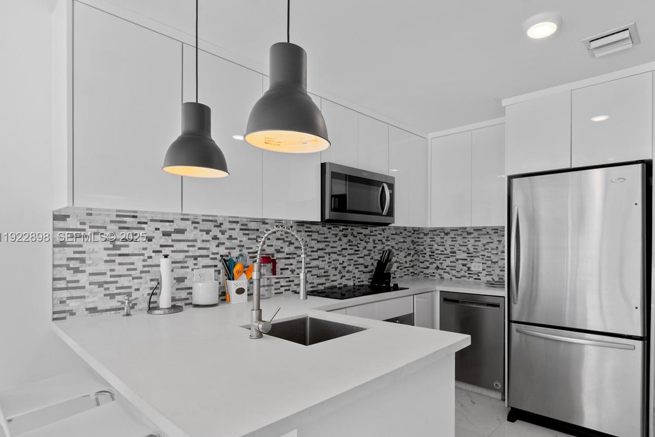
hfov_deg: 85.6
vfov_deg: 64.4
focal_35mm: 19
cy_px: 238
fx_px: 346
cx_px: 400
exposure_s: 1/6
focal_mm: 10
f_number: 9
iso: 250
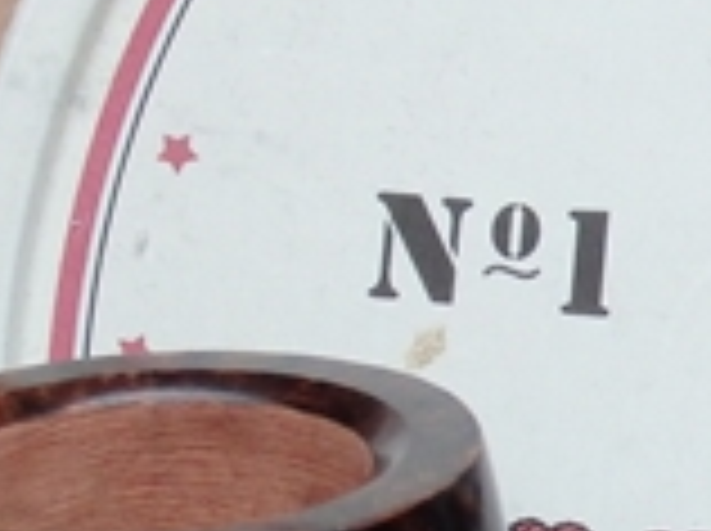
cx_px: 1048
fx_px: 4676
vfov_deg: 6.5
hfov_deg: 8.5
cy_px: 486
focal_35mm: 228
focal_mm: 8
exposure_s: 1/50
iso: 400
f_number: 3.8
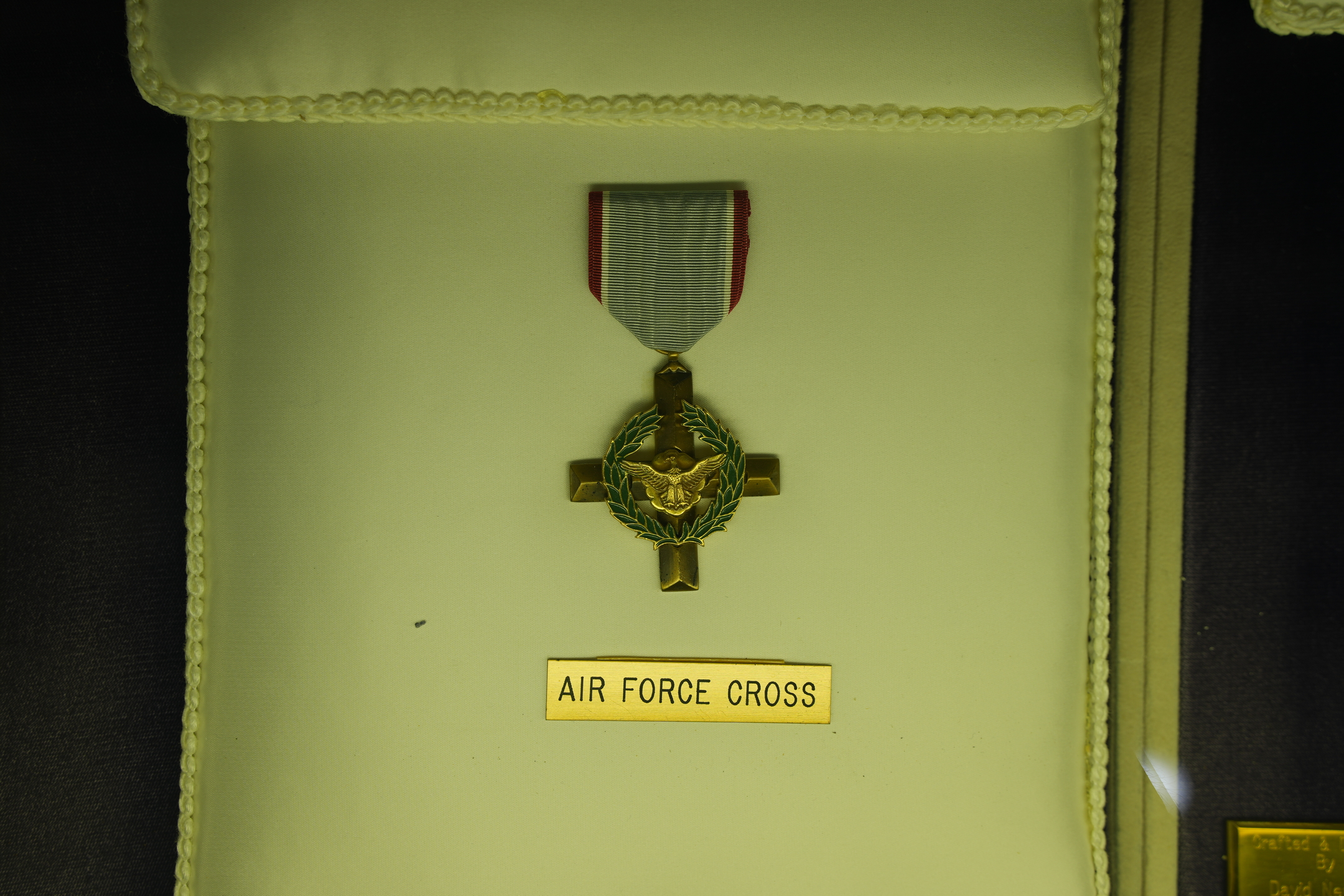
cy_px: 448
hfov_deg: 54.4
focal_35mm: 35
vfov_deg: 37.9
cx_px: 672
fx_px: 1307
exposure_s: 1/40
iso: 100
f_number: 5
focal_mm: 35
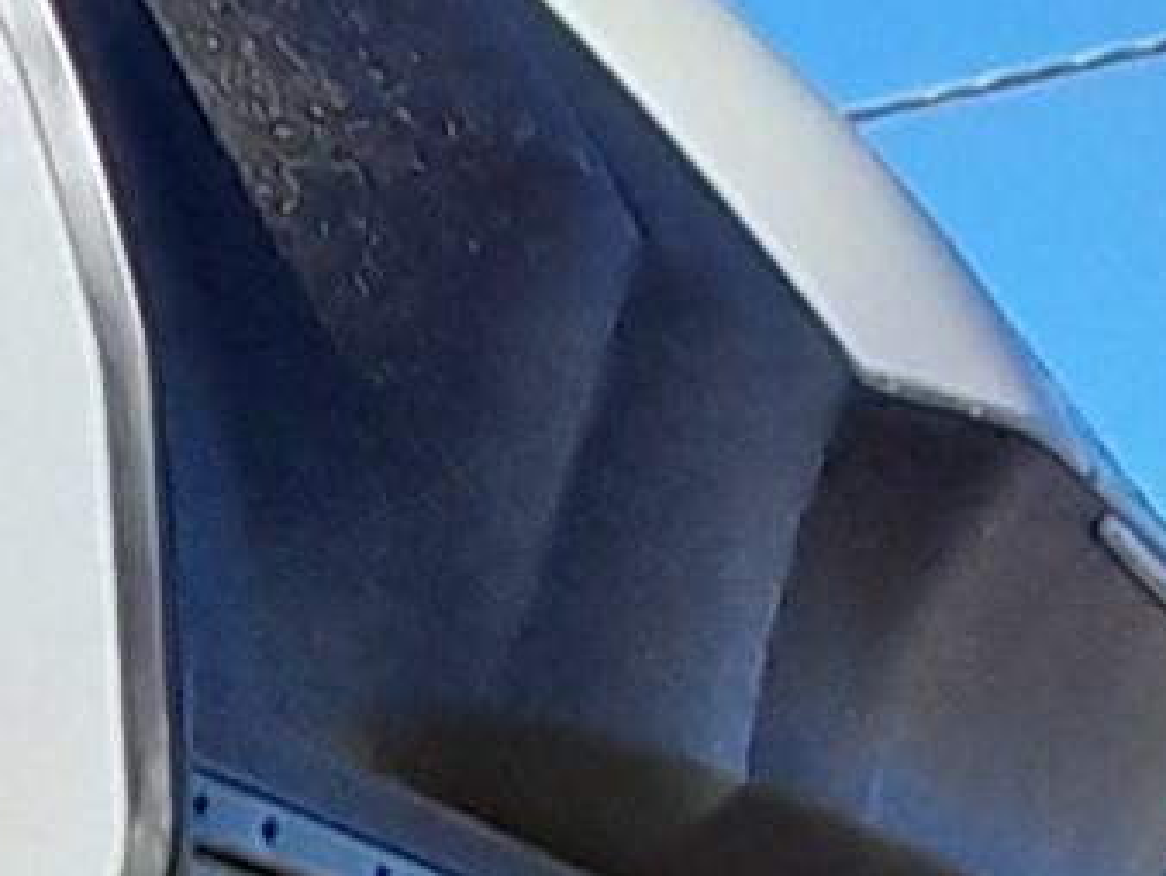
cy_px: 1590
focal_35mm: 99
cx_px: -1021
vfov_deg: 13.4
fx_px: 3337
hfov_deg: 16.2
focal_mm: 1.13
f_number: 2.2
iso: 40
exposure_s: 1/865
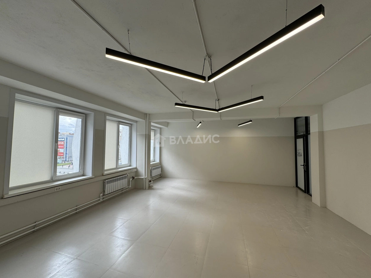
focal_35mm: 14
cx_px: 186
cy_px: 139
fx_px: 150
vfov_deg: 85.7
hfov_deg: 102.1
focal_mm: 2.22
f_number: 2.2
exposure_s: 1/139
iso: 40
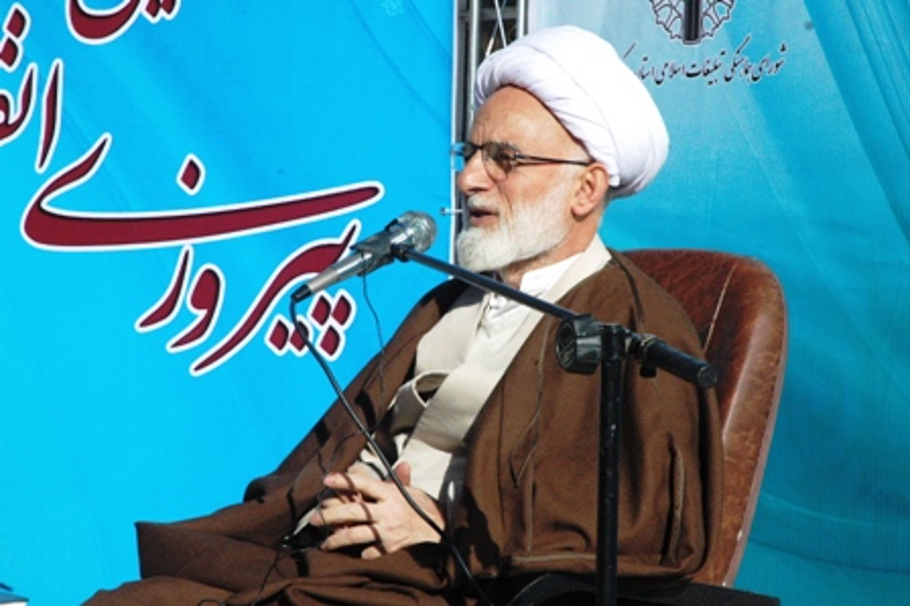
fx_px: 2652
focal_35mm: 105
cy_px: 303
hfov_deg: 19.5
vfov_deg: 13.0
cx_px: 455
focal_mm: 70
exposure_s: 1/1600
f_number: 14
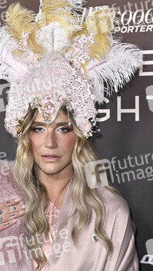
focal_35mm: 121
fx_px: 871
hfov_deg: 10.0
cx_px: 54
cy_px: 132
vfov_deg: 17.7
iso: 2000
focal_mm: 68
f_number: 6.3
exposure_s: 1/320
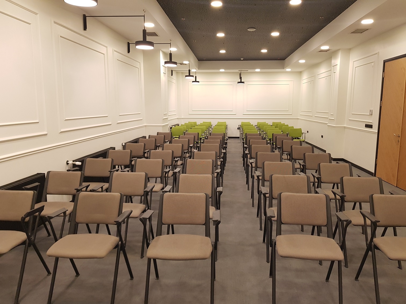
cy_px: 152
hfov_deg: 67.3
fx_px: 305
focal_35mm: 26
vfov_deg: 53.1
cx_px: 203
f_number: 1.7
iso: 125
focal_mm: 4.3
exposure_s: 1/50
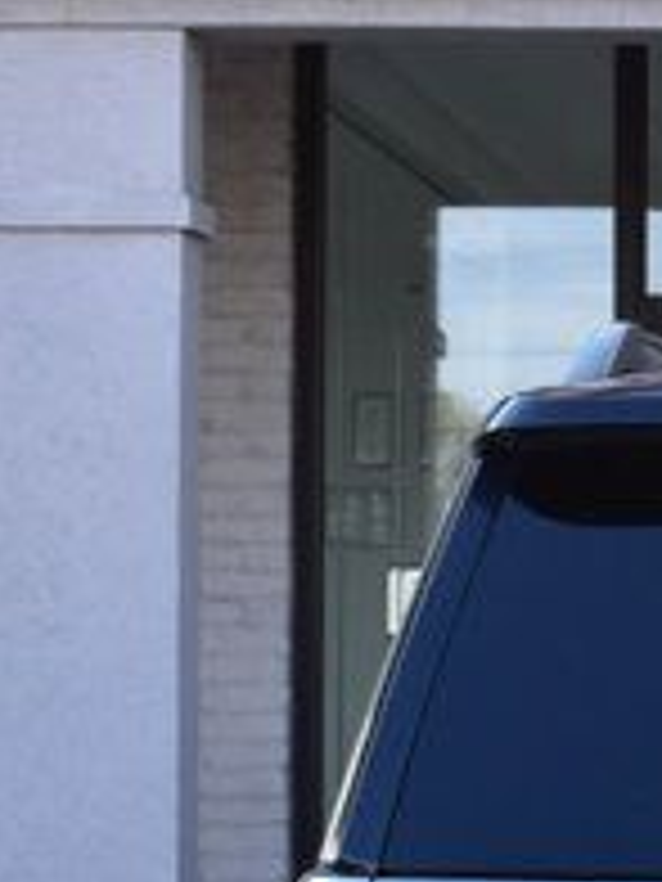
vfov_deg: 9.7
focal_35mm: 204
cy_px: 842
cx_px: 1207
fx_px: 5189
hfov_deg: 7.1
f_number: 9
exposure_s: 1/160
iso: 400
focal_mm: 27
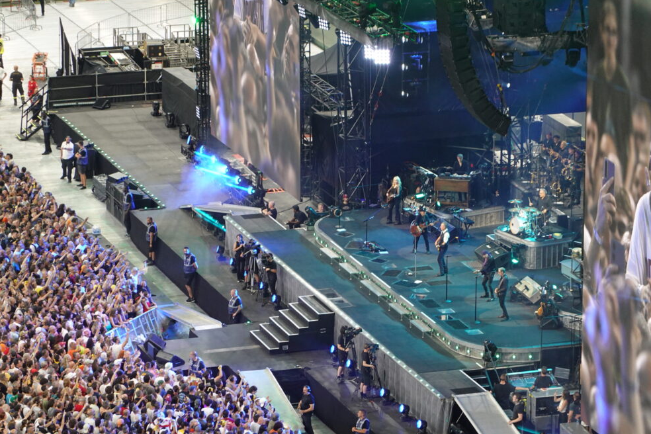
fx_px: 3634
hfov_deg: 10.2
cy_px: 217
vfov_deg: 6.8
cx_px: 326
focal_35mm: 201
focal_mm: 72
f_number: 4.5
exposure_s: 1/125
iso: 800
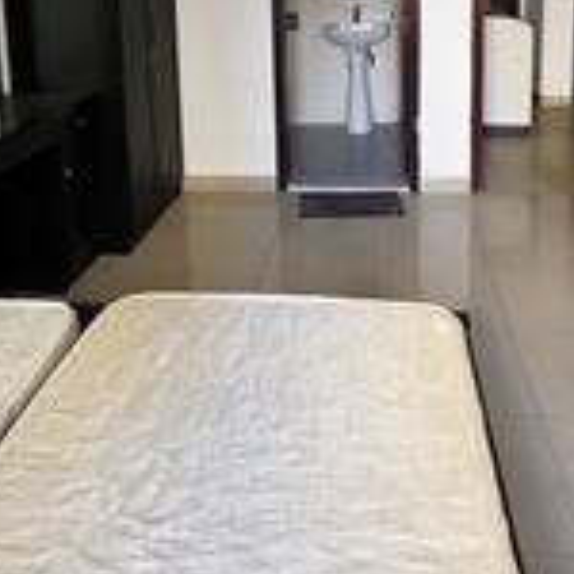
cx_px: 289
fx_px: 657
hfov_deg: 47.2
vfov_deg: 43.3
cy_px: 59
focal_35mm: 35
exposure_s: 1/50.3
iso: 400
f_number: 1.9
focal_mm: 2.2
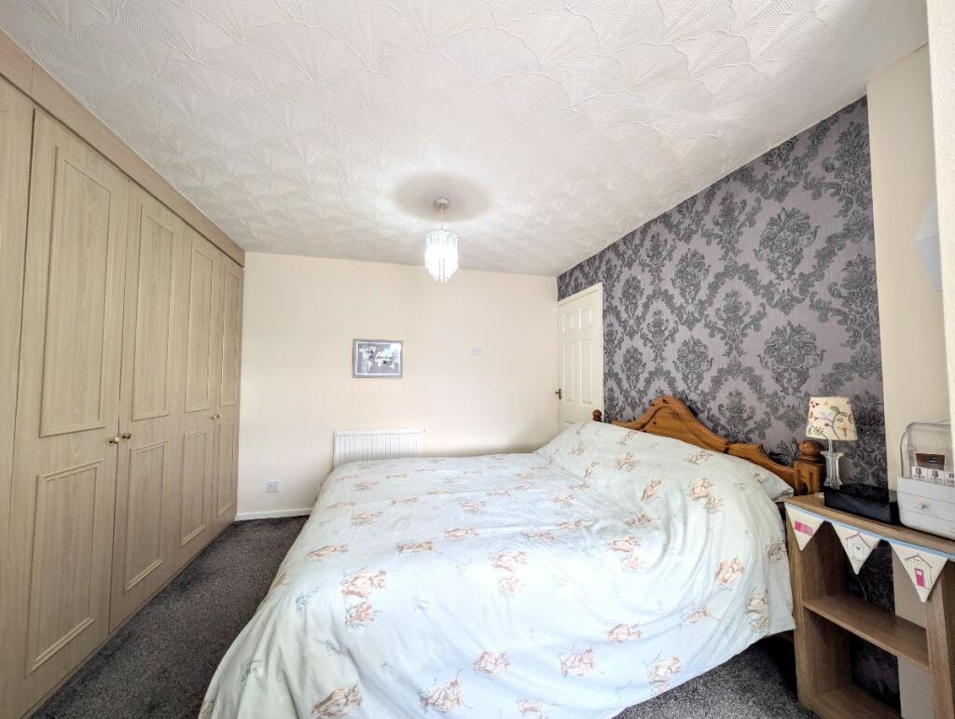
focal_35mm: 12
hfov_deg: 110.5
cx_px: 478
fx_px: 332
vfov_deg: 94.6
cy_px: 360
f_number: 1.7
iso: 56
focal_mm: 2.02
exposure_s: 1/30.2
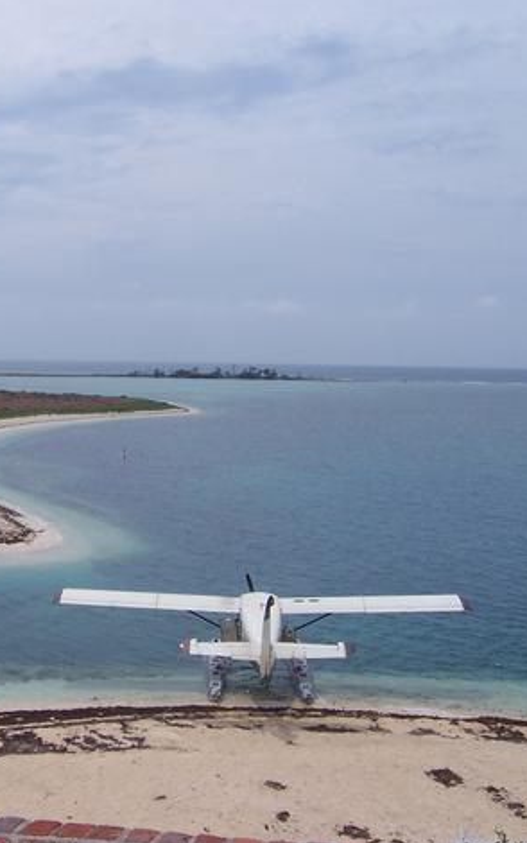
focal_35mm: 52
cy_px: 422
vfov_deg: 38.9
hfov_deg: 24.4
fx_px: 1194
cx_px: 91
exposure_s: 1/1000
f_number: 4.8
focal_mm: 6
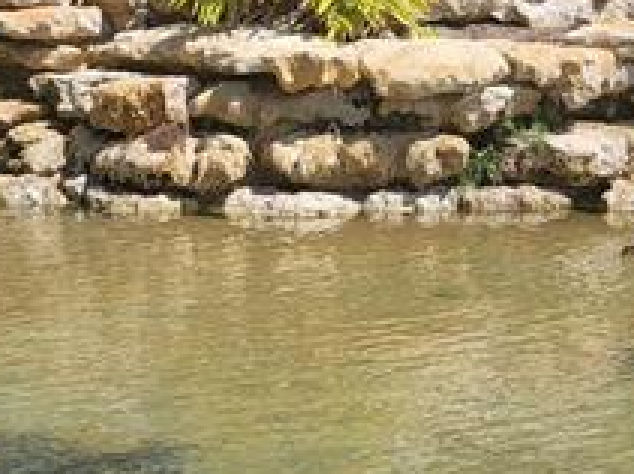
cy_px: 78
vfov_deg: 16.1
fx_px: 1666
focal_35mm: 91
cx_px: 294
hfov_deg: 21.5
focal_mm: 7
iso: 20
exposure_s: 1/1087
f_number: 1.8
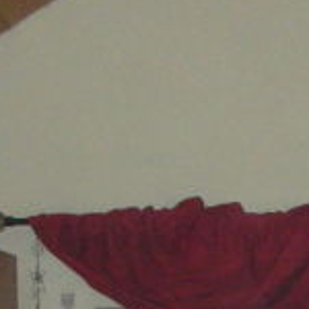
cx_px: 505
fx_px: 2131
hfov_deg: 8.1
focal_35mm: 211
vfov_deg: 7.8
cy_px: 696
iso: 200
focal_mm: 5.8
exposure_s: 1/60.1
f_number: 3
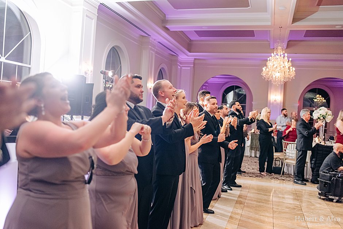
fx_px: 334
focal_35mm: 35
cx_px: 172
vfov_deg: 37.9
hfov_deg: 54.4
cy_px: 114
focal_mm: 35
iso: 800
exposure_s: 1/160
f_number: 2.2
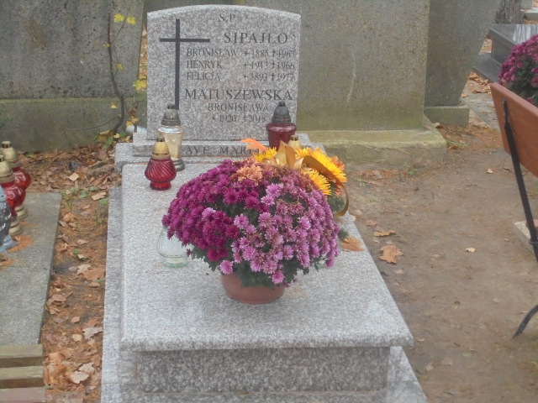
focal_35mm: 73
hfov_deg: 26.7
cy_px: 202
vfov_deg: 20.2
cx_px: 269
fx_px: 1135
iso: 400
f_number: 6.1
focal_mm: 13.1
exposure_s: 1/30
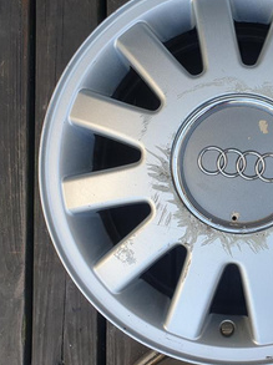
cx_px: 248
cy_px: 166
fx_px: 422
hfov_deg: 33.9
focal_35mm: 40
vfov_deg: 46.8
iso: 50
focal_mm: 4.32
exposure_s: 1/184
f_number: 2.4
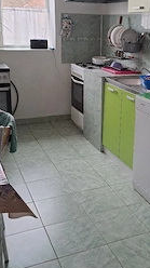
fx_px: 312
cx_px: 100
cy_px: 110
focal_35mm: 44
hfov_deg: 26.9
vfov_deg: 46.2
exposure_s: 1/50
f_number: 1.8
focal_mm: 4.65
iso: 100
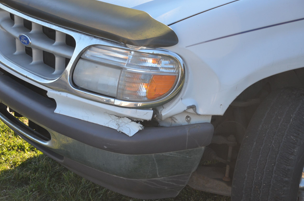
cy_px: 103
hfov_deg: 22.2
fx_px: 775
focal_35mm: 92
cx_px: 151
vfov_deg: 14.8
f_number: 5
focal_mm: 58
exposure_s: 1/250
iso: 800
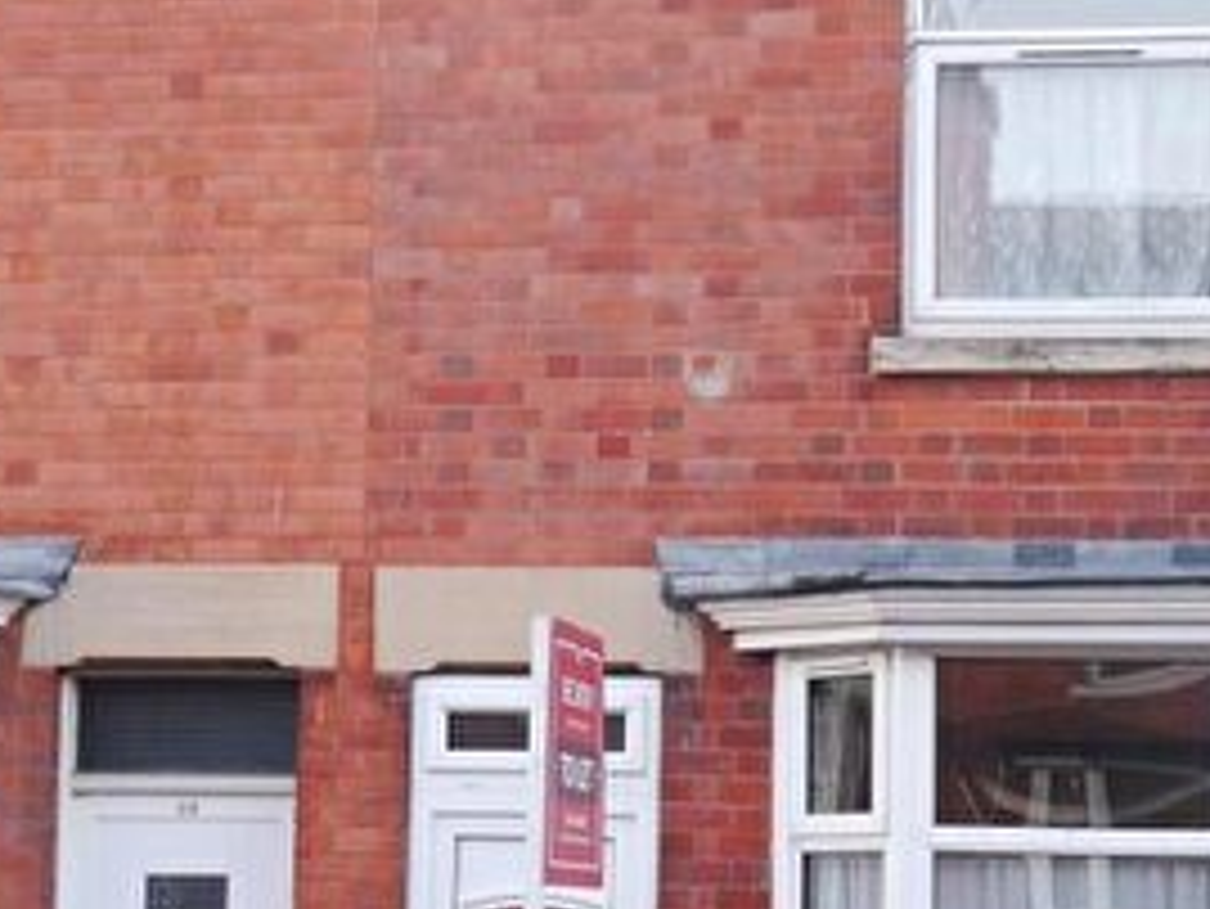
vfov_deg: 14.2
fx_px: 3637
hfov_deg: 18.9
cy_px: 529
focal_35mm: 104
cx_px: 713
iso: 500
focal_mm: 20
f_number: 4.5
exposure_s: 1/60
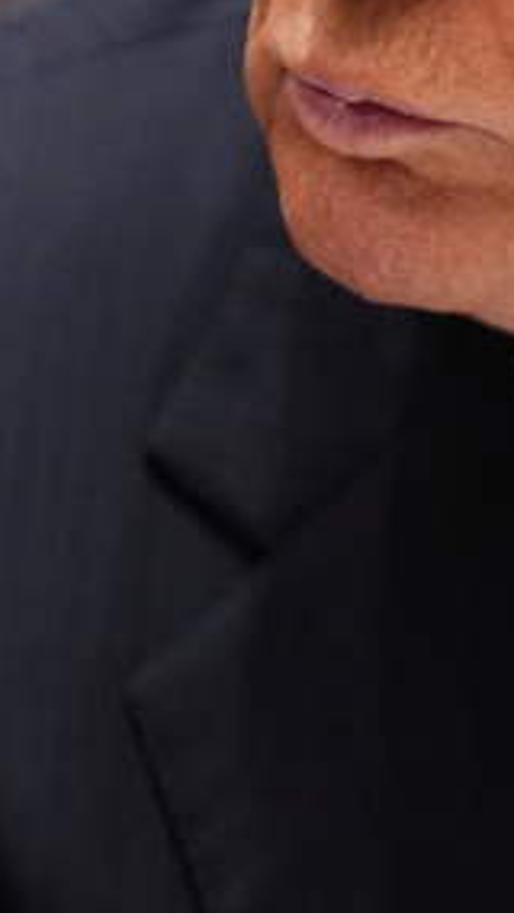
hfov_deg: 1.6
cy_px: -18
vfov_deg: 2.9
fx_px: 18272
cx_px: 842
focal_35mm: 755
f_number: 2.8
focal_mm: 200
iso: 3200
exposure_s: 1/250
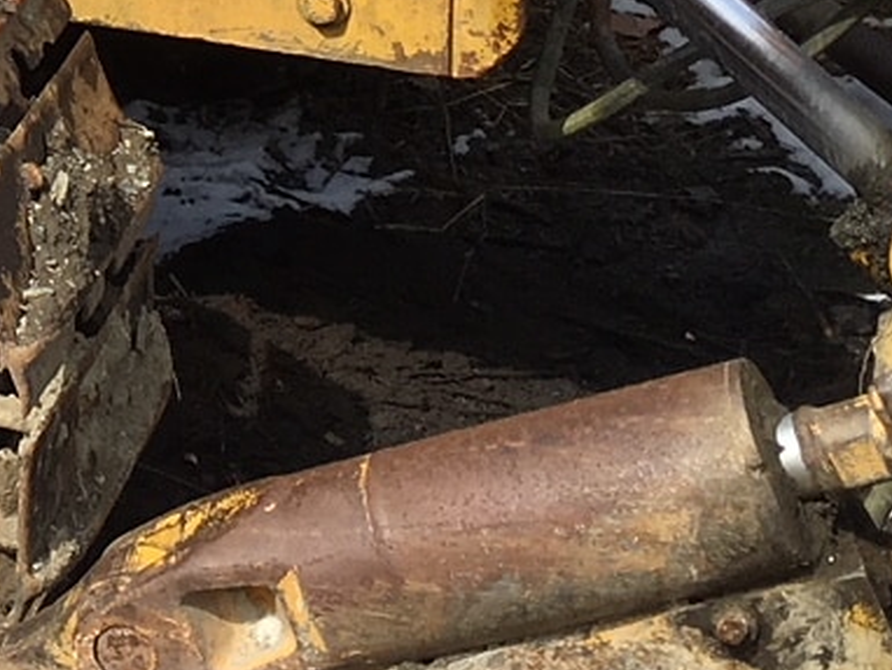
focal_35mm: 153
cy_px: -584
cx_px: -619
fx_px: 3945
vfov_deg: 9.2
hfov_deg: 12.0
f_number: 2.2
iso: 25
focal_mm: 4.15
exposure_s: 1/1083
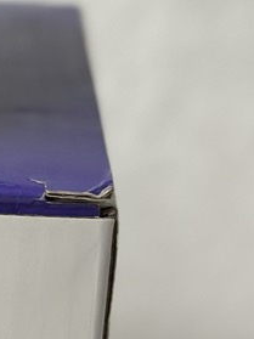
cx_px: -249
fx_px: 2154
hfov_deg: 6.5
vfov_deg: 9.0
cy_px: 214
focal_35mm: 220
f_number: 1.78
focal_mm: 6.86
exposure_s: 1/344
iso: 80
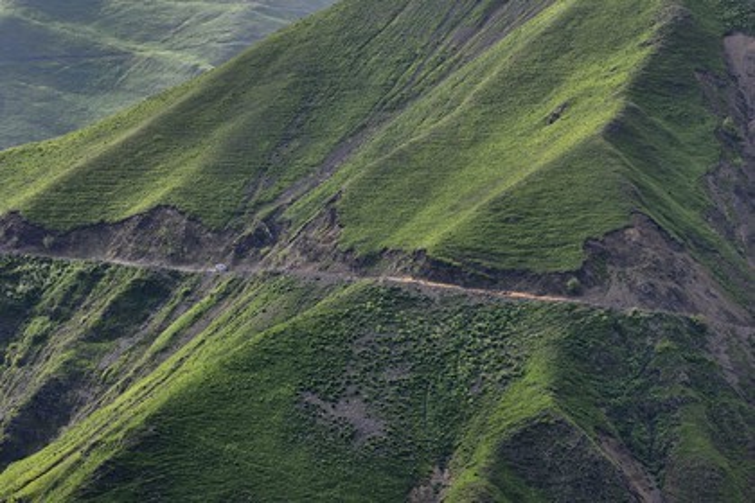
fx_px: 4194
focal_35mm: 200
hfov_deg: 10.3
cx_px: 378
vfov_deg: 6.9
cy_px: 252
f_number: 9
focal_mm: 200
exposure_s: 1/1000
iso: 800
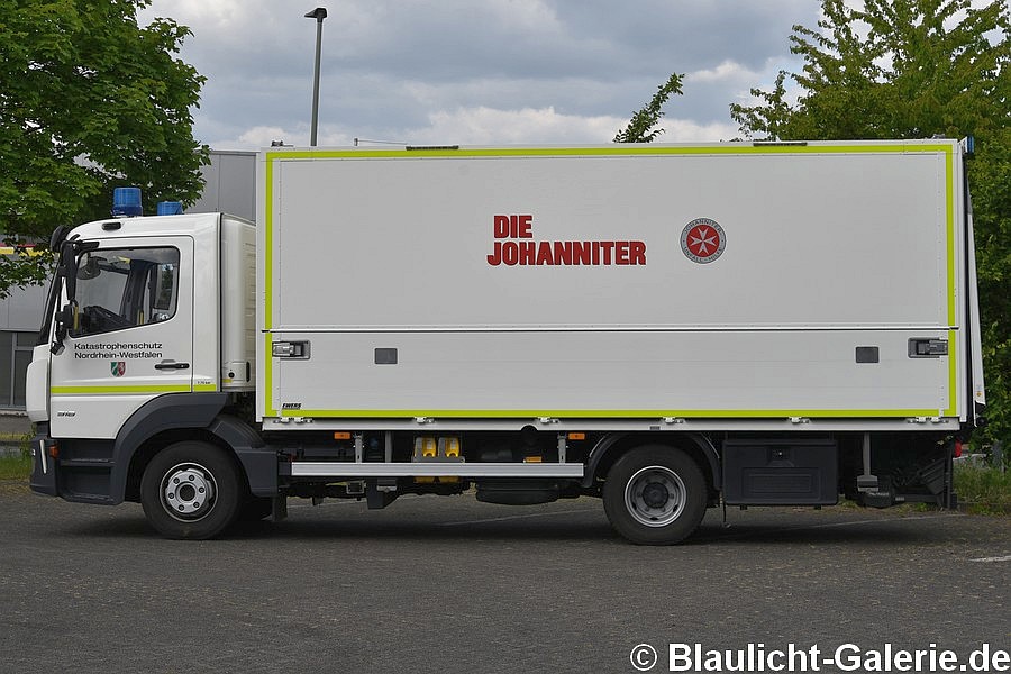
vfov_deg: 26.0
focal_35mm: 52
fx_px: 1460
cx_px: 506
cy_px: 337
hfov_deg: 38.2
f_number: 9
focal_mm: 52
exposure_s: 1/320
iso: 200
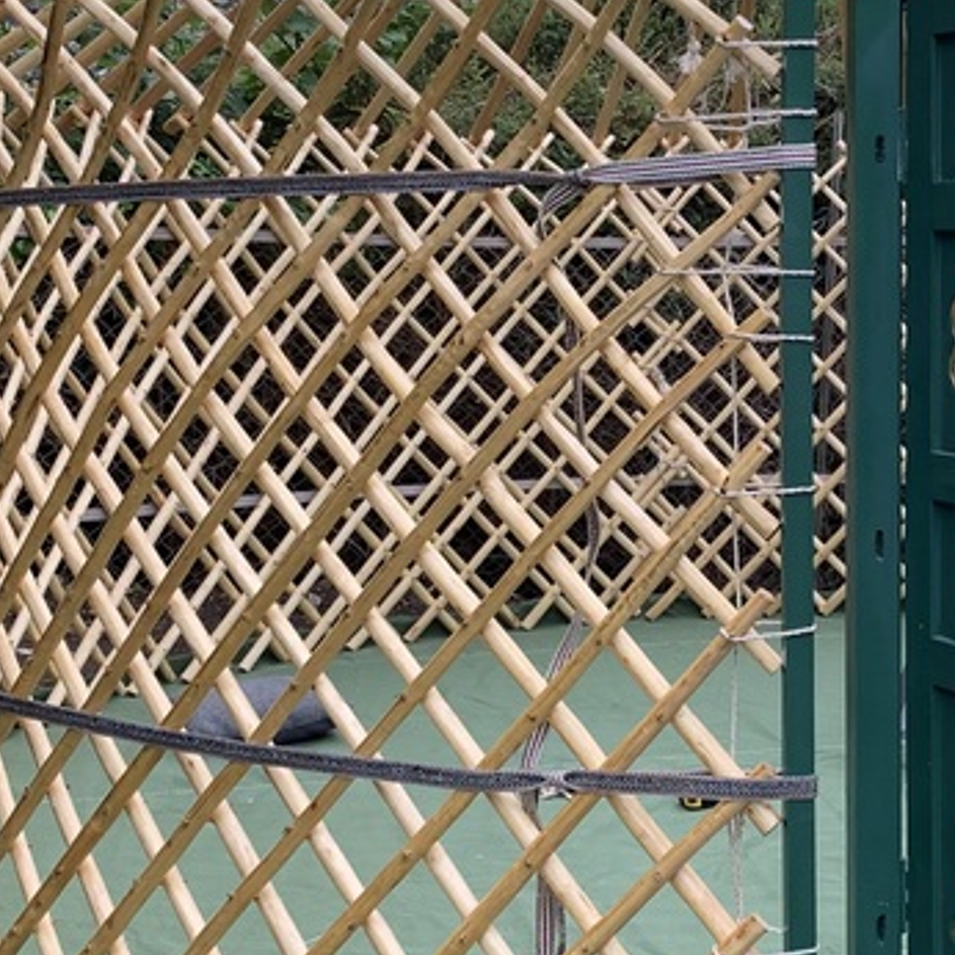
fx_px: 2122
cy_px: 408
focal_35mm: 68
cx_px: 800
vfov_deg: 25.3
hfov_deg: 24.8
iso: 25
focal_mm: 4.25
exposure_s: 1/283
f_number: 1.8
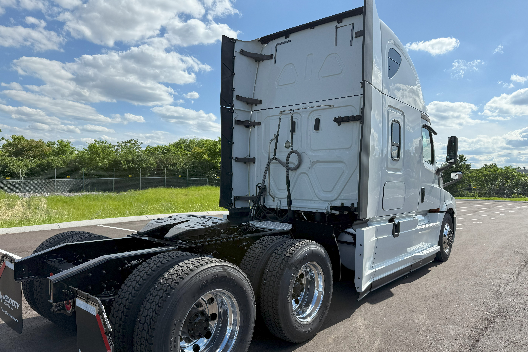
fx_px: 367
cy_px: 195
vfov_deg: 51.2
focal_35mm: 25
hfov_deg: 71.5
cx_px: 264
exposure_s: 1/5714
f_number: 1.78
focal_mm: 6.76
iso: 80
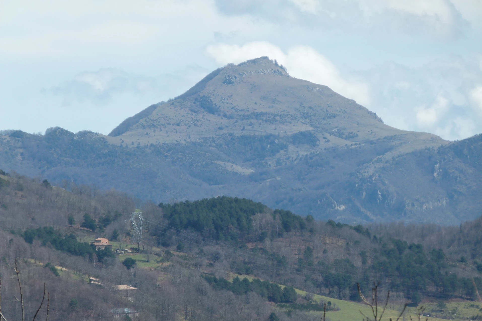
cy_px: 173
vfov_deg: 4.2
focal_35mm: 330
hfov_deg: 6.2
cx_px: 242
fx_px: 4418
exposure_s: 1/800
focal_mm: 56.9
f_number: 4.1
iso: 100
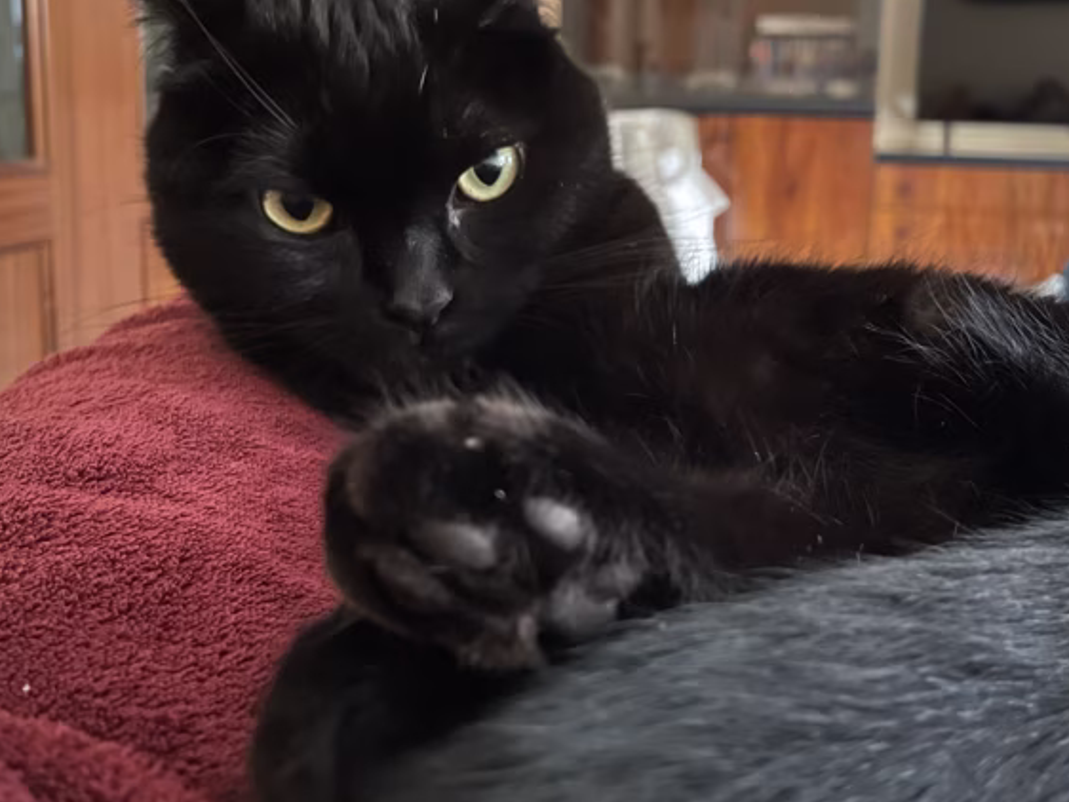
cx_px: 607
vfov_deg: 38.2
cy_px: 262
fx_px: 1143
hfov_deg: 50.0
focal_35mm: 37
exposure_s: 1/17
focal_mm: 4.2
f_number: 1.6
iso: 1000
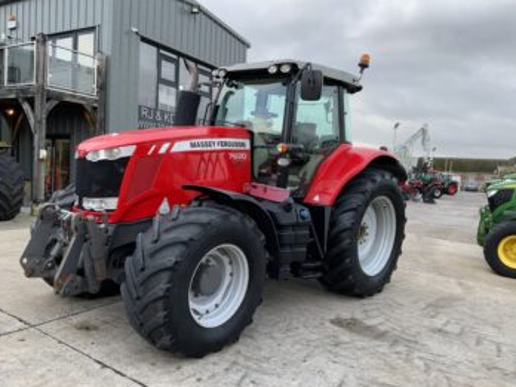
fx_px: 447
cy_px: 197
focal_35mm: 30
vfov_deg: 46.8
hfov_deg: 60.0
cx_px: 251
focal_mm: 3
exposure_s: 1/122
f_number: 1.8
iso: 32
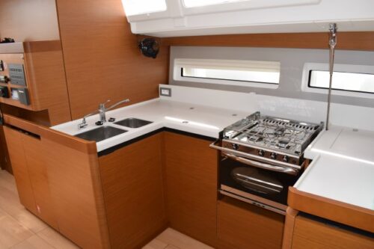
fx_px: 280
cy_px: 124
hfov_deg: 67.4
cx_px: 187
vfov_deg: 47.9
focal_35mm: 27
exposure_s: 1/80
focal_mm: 18
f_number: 7.1
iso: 400
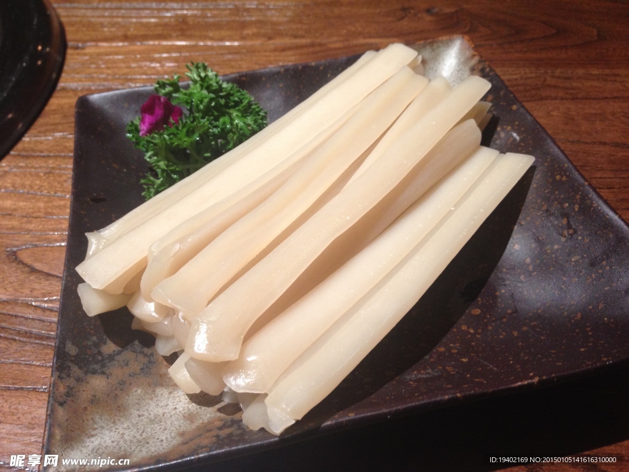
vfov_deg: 40.7
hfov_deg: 52.6
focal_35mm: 35
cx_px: 314
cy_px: 236
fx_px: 636
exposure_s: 1/20
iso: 160
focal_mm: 4.28
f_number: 2.4
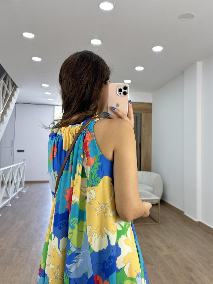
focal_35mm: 24
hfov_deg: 56.8
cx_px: 106
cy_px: 142
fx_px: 197
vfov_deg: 71.6
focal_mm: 6.86
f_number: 1.78
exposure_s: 1/100
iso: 64
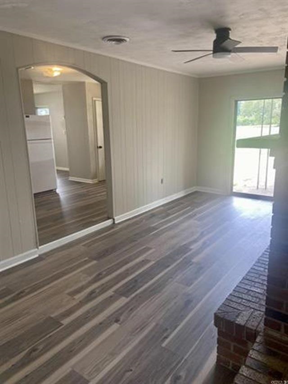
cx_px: 144
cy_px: 192
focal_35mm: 26
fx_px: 288
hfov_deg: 53.1
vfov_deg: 67.3
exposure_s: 1/121
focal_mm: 4.25
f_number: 1.8
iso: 100
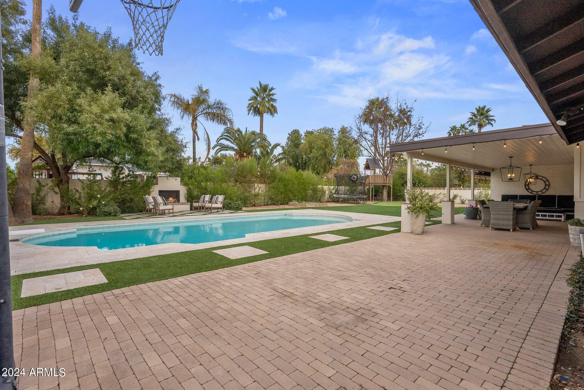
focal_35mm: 17
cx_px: 292
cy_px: 195
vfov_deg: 70.5
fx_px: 276
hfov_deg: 93.3
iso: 800
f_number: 7.1
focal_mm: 17
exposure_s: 1/1000
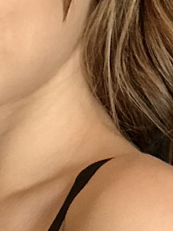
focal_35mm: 313
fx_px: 2085
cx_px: -70
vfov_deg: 6.3
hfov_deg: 4.7
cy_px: 298
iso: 250
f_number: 2.8
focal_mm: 6.6
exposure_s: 1/50
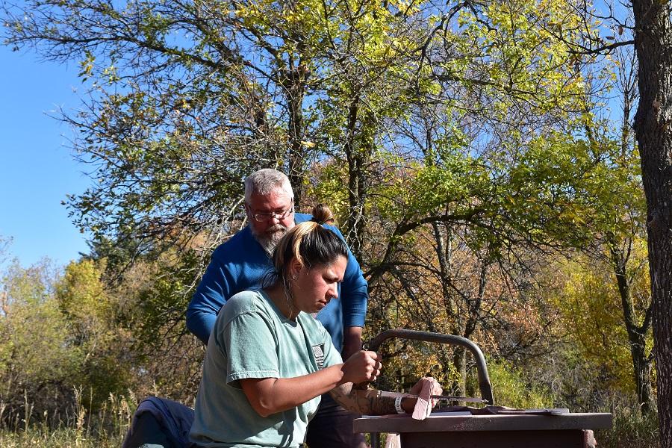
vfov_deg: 28.1
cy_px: 224
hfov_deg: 41.1
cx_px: 336
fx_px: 896
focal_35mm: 48
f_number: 11
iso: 400
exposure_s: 1/400
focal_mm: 32
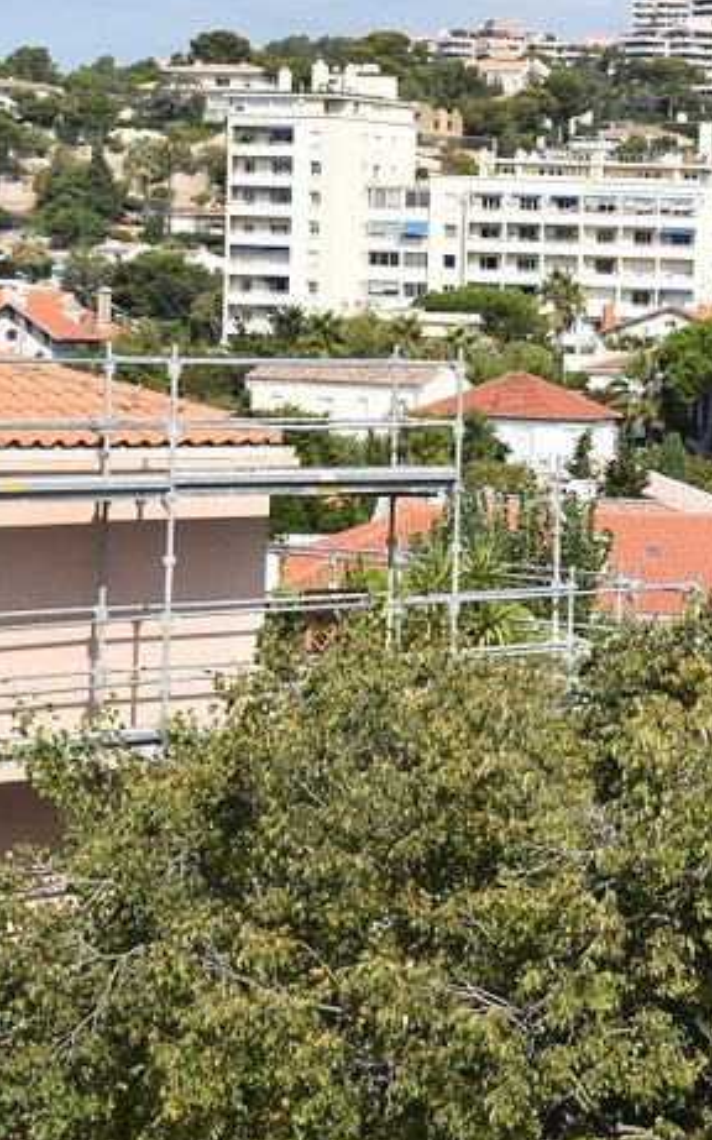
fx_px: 3913
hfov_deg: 10.1
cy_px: 407
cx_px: 972
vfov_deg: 16.5
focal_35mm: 126
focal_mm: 38
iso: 200
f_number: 10
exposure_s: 1/400
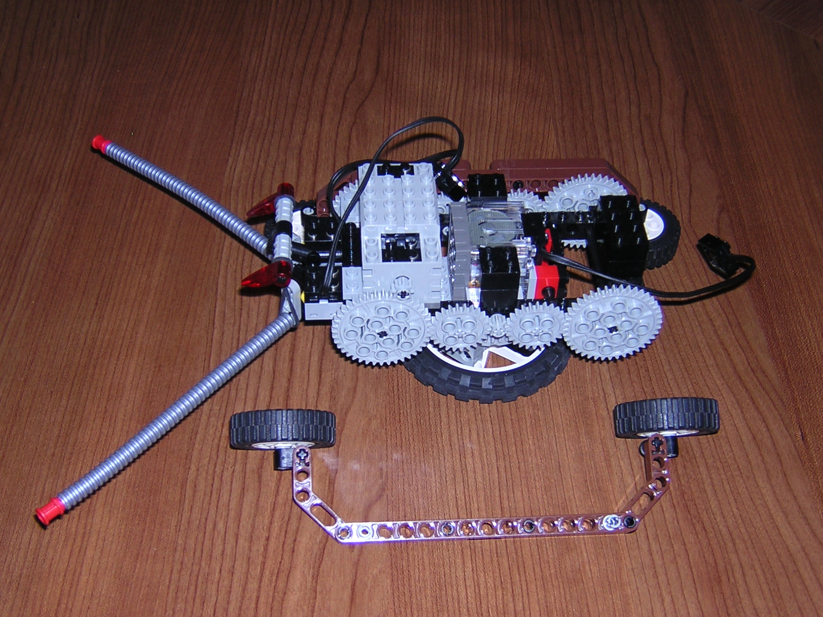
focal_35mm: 51
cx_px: 412
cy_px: 308
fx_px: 1213
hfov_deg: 37.5
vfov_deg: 28.6
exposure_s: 1/60.1
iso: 100
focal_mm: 6.6
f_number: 3.1
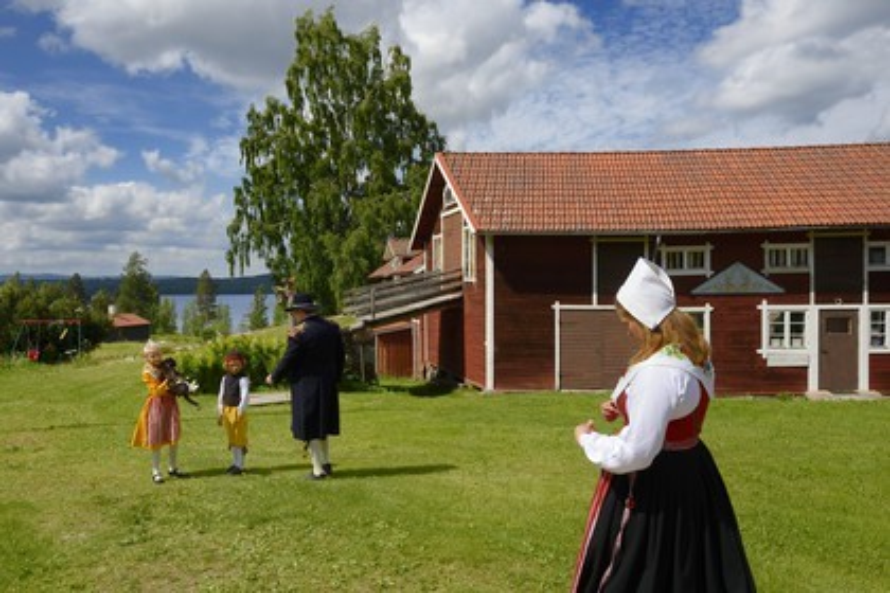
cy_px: 296
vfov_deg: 53.1
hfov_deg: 73.7
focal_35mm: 24
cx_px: 445
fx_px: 593
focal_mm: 24
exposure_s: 1/250
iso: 200
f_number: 13
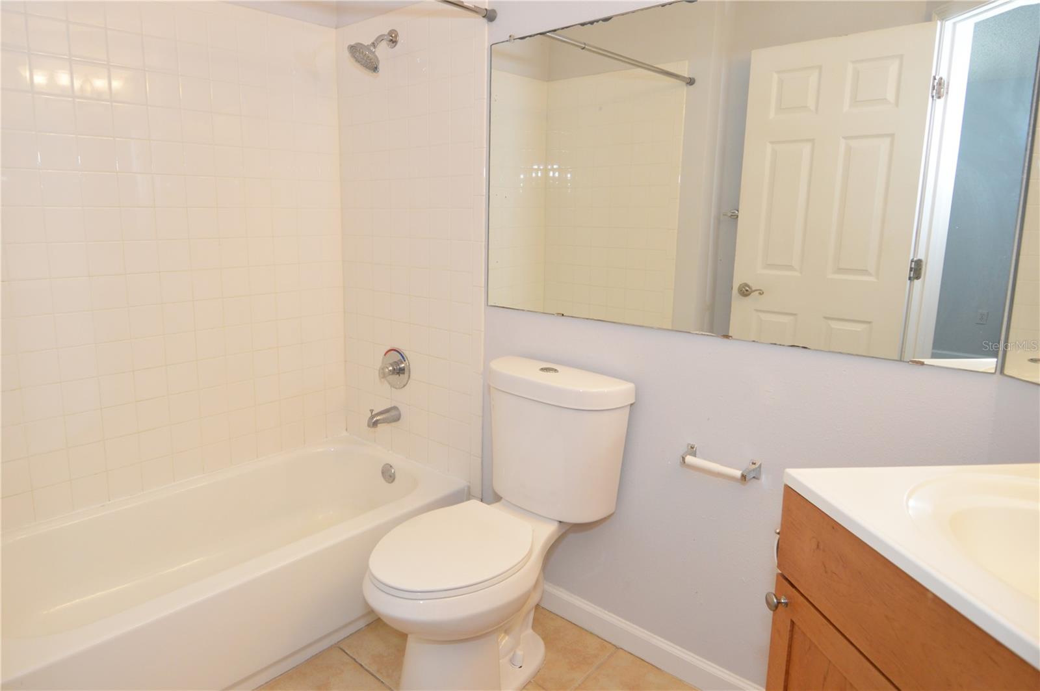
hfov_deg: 90.1
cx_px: 520
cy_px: 346
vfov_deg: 67.3
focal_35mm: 18
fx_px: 519
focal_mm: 12
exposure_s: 1/80
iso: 400
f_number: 4.5
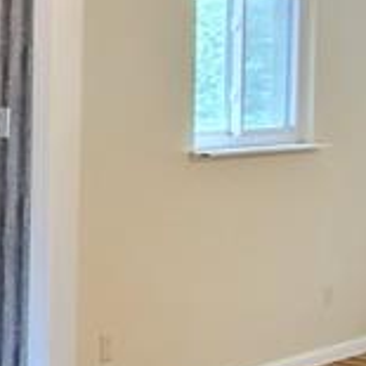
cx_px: -630
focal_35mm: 76
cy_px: 132
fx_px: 909
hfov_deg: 12.9
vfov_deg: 22.7
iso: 320
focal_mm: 2.2
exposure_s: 1/40
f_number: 2.2
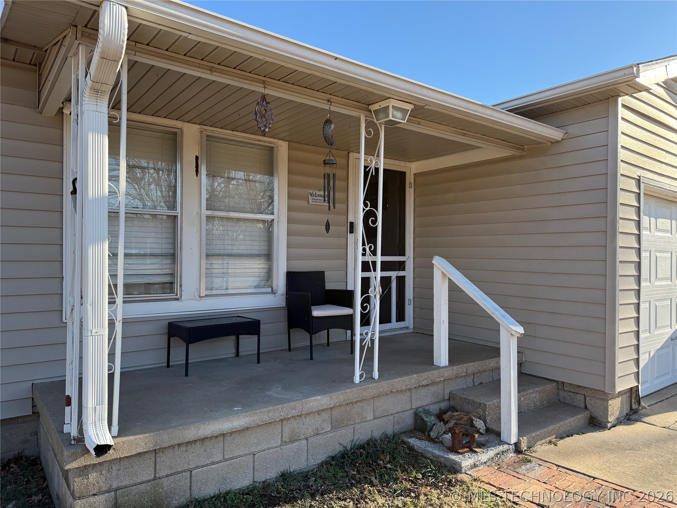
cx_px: 338
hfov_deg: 71.6
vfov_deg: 56.8
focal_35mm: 24
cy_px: 254
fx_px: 469
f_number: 1.78
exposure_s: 1/1250
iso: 100
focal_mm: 6.76
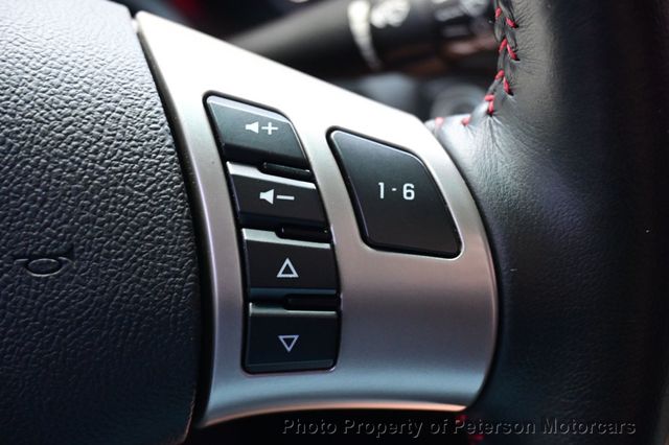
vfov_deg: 29.4
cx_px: 334
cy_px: 222
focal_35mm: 46
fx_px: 850
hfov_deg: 43.0
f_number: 4.8
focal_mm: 30.5
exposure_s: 1/50
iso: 2000
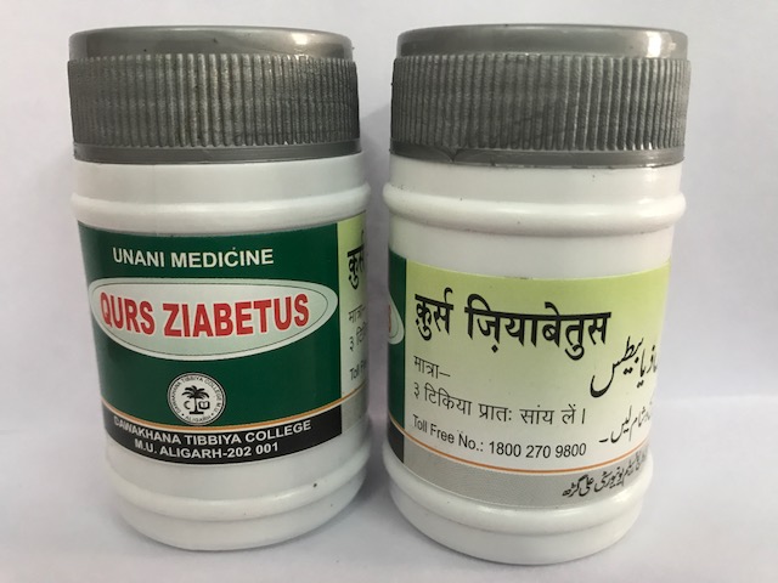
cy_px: 292
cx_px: 389
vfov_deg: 49.7
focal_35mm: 28
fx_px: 629
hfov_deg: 63.4
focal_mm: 3.99
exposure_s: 1/17
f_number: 1.8
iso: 50
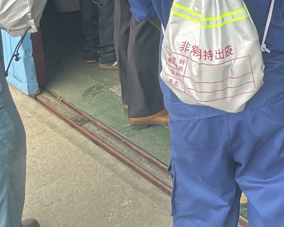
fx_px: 891
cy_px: -156
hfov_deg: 16.6
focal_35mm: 106
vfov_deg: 13.3
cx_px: 414
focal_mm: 4.2
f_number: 1.6
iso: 32
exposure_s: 1/121
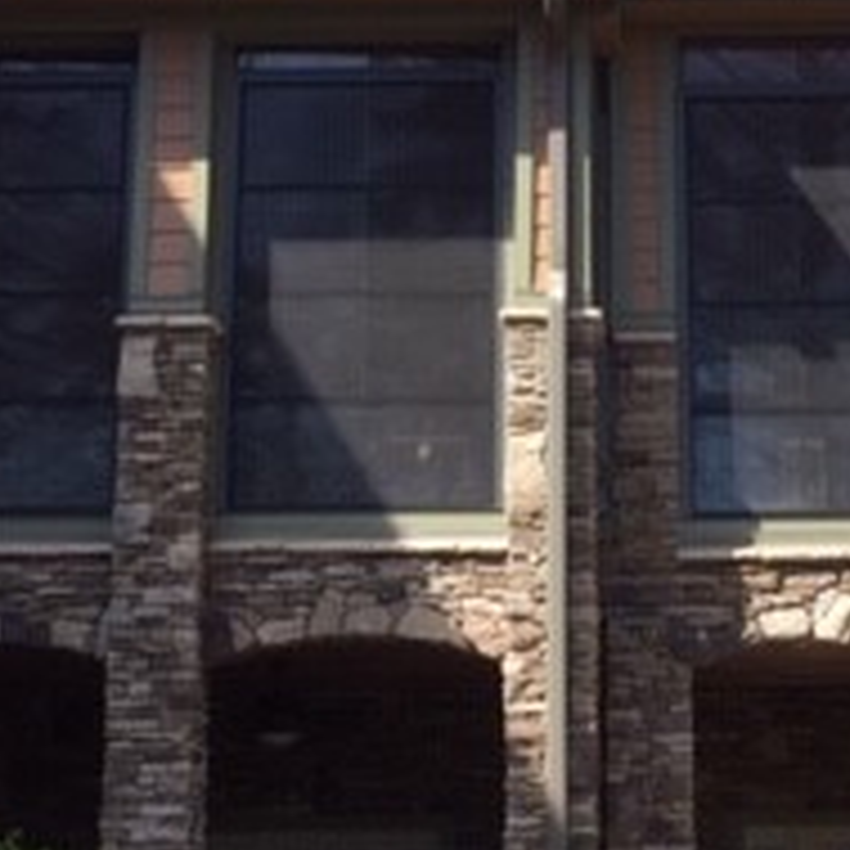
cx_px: 670
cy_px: 364
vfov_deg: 19.9
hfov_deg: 19.8
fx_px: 2417
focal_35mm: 87
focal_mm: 4.15
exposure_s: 1/682
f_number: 2.2
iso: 32
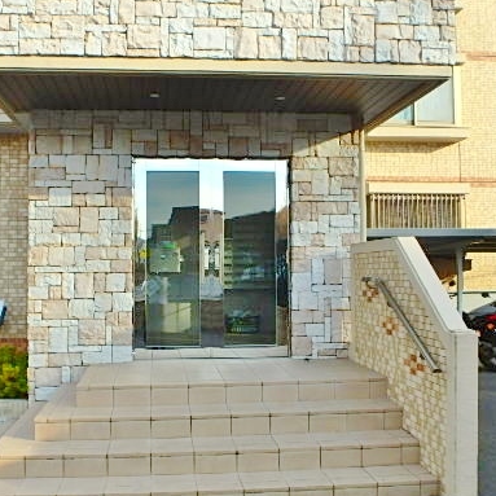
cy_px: 275
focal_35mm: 31
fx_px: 503
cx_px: 181
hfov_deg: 51.9
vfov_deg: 52.4
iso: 125
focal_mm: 3.7
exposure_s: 1/400
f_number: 3.5
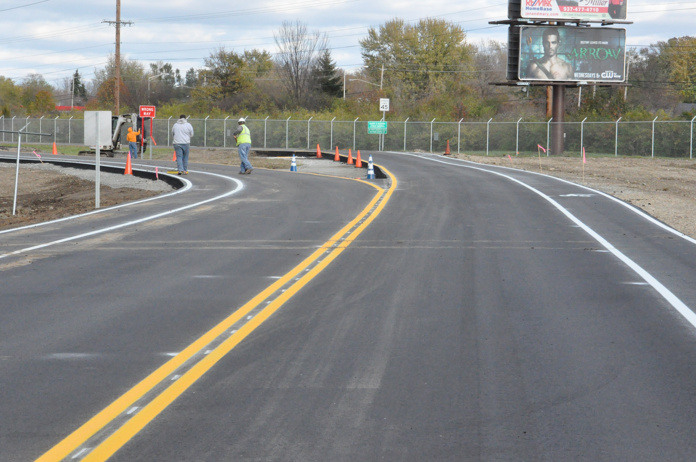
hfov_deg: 17.5
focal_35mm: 117
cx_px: 347
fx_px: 2259
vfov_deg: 11.7
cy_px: 210
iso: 3200
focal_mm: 66
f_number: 16
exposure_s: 1/1000
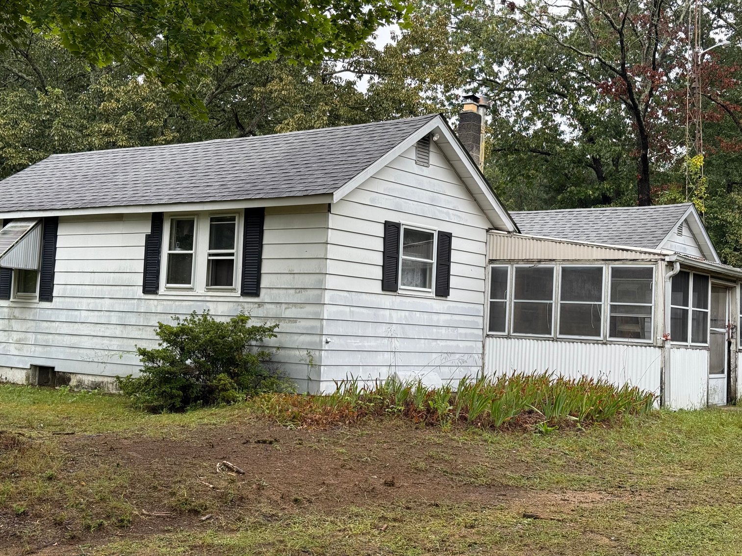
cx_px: 371
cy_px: 278
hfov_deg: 39.7
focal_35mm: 48
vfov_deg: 30.3
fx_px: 1029
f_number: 1.78
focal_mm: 6.76
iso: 64
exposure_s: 1/615
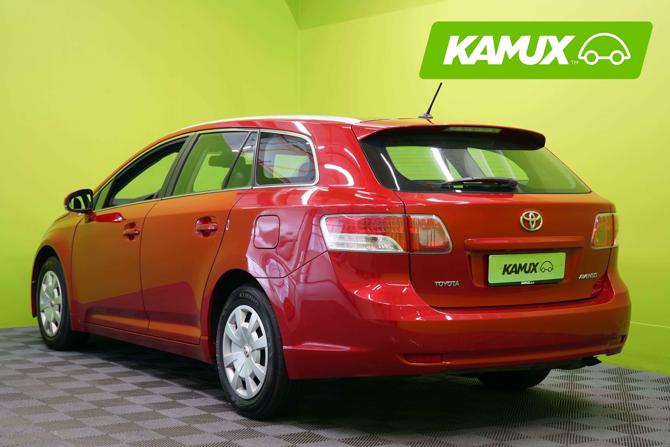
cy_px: 224
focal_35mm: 59
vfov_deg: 23.0
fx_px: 1098
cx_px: 335
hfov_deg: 33.9
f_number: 5
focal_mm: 59
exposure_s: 1/25
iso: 400
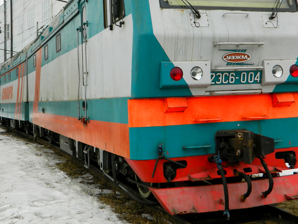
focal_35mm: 53
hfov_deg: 36.2
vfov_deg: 27.3
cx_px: 154
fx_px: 456
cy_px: 66
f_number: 3.3
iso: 80
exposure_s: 1/400
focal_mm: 6.2
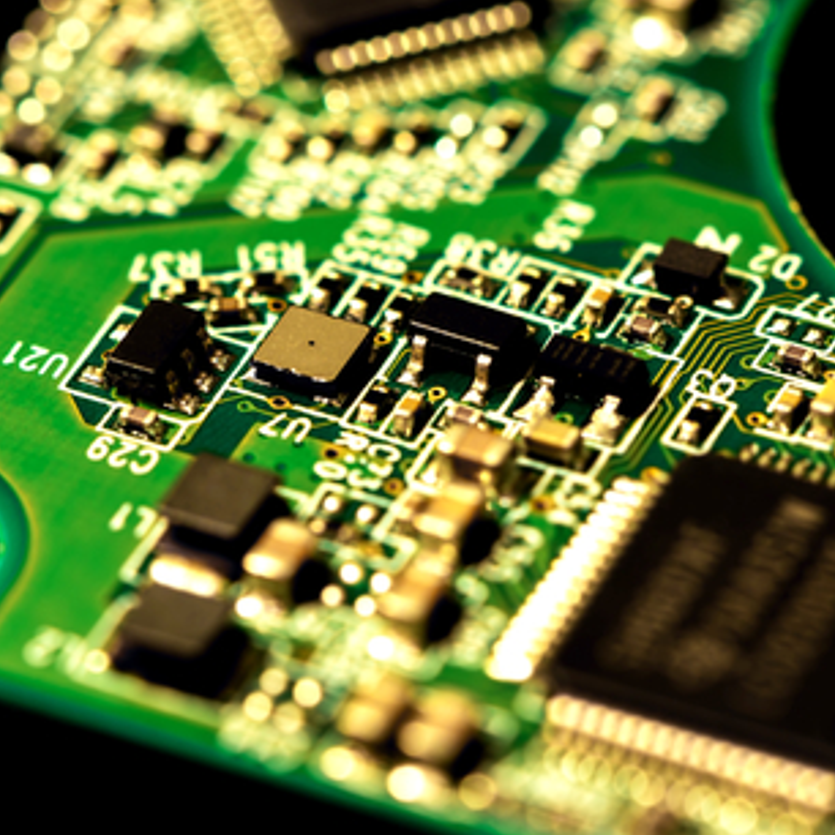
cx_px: 401
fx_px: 3984
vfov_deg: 12.0
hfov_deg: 12.0
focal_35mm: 146
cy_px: 409
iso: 50
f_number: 13
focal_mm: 105
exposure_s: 3
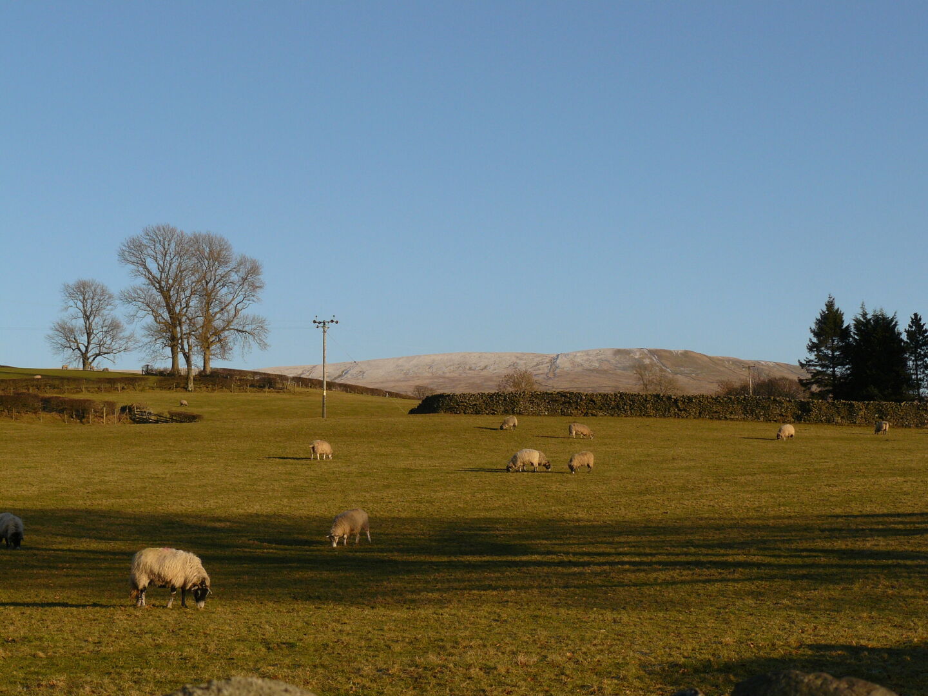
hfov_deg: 25.7
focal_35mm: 76
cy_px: 348
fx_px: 2037
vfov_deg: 19.4
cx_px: 464
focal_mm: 12.6
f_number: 5.6
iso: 100
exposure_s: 1/500
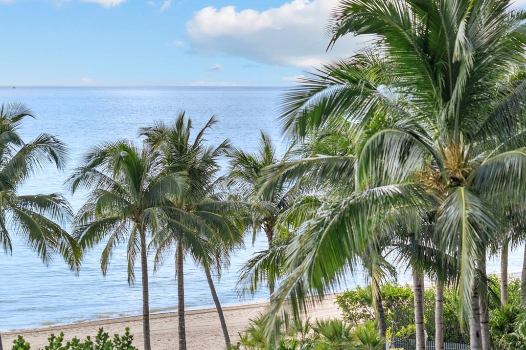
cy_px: 244
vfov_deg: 8.5
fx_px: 2366
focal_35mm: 162
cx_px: 46
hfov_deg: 12.6
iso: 64
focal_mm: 85
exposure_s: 1/800
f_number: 2
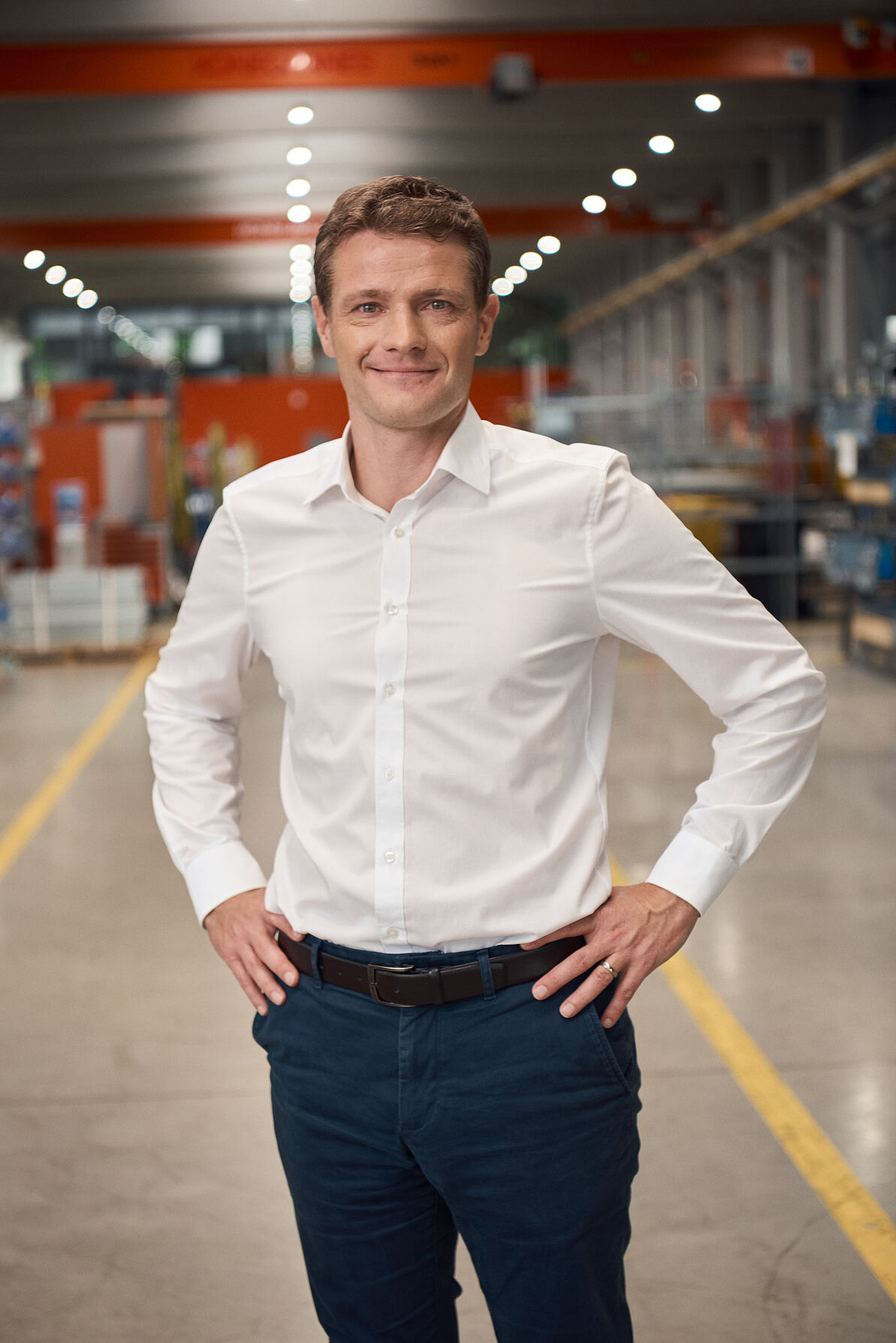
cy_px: 672
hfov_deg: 21.9
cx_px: 448
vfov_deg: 32.4
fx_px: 2312
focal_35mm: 62
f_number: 3.5
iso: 250
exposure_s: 1/160
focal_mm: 62
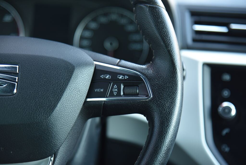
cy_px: 82
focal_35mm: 120
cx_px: 123
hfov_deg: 17.1
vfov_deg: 11.4
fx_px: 820
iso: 500
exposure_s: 1/25
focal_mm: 120
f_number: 4
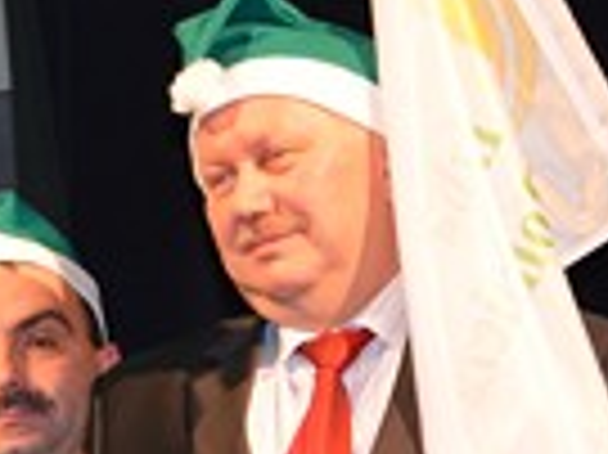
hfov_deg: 6.6
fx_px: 5155
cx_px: -369
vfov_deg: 5.0
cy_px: 416
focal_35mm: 294
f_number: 5.6
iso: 2000
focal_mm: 55
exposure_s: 1/60
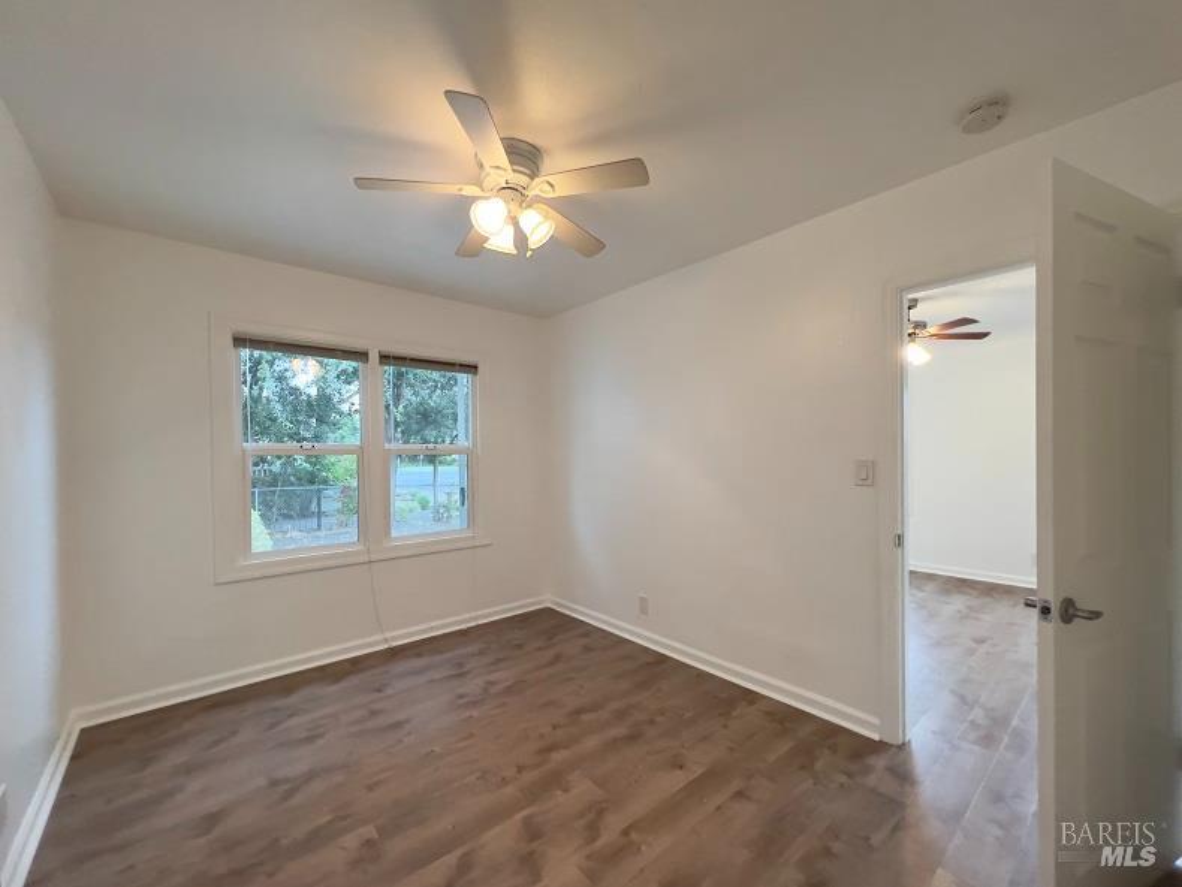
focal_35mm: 13
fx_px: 444
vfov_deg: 89.9
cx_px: 591
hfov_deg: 106.2
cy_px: 444
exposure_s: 1/120
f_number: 1.8
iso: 200
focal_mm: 1.57
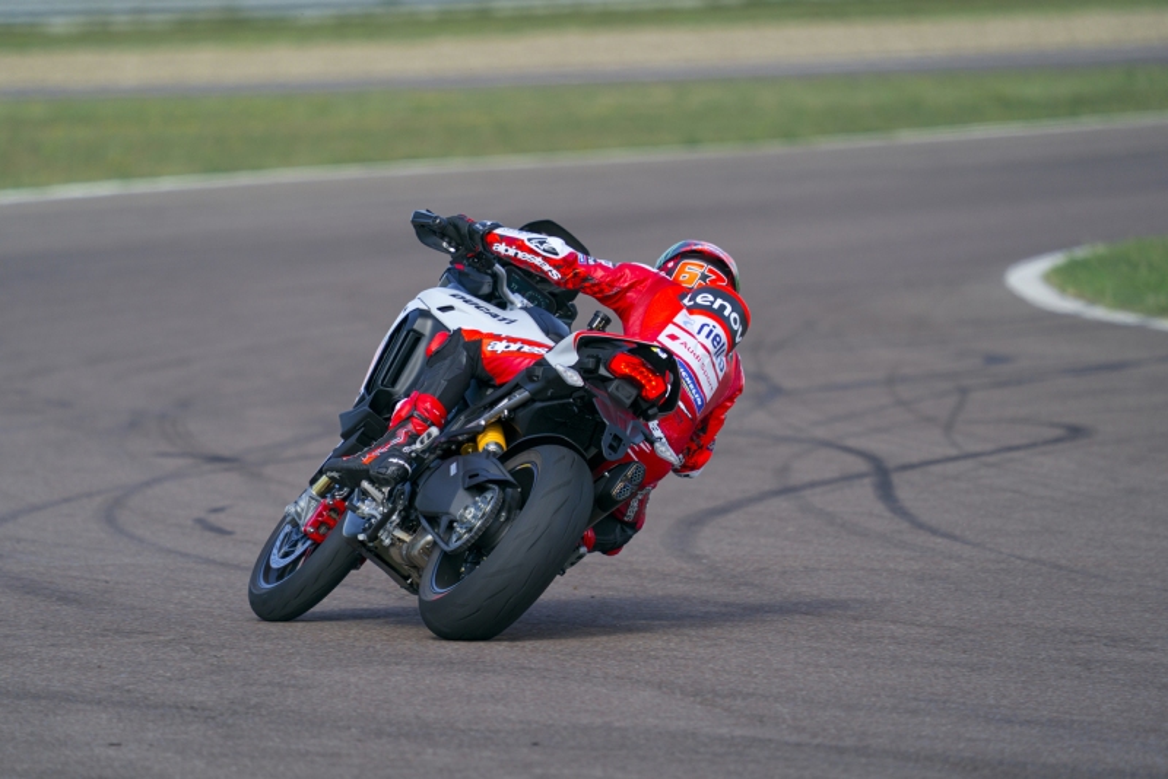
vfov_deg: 2.9
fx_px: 15383
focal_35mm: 474
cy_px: 390
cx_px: 584
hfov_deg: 4.3
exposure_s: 1/800
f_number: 6.3
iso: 400
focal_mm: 474
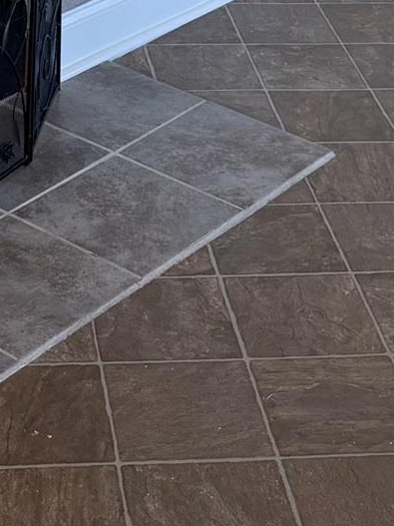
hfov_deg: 14.0
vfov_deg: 15.4
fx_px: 1594
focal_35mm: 105
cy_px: -486
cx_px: 60
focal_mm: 6.76
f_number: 1.78
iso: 125
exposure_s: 1/120
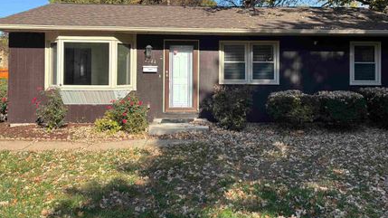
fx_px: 339
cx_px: 212
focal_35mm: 33
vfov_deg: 35.1
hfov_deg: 59.4
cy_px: 65
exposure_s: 1/1616
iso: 50
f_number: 1.6
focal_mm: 5.96
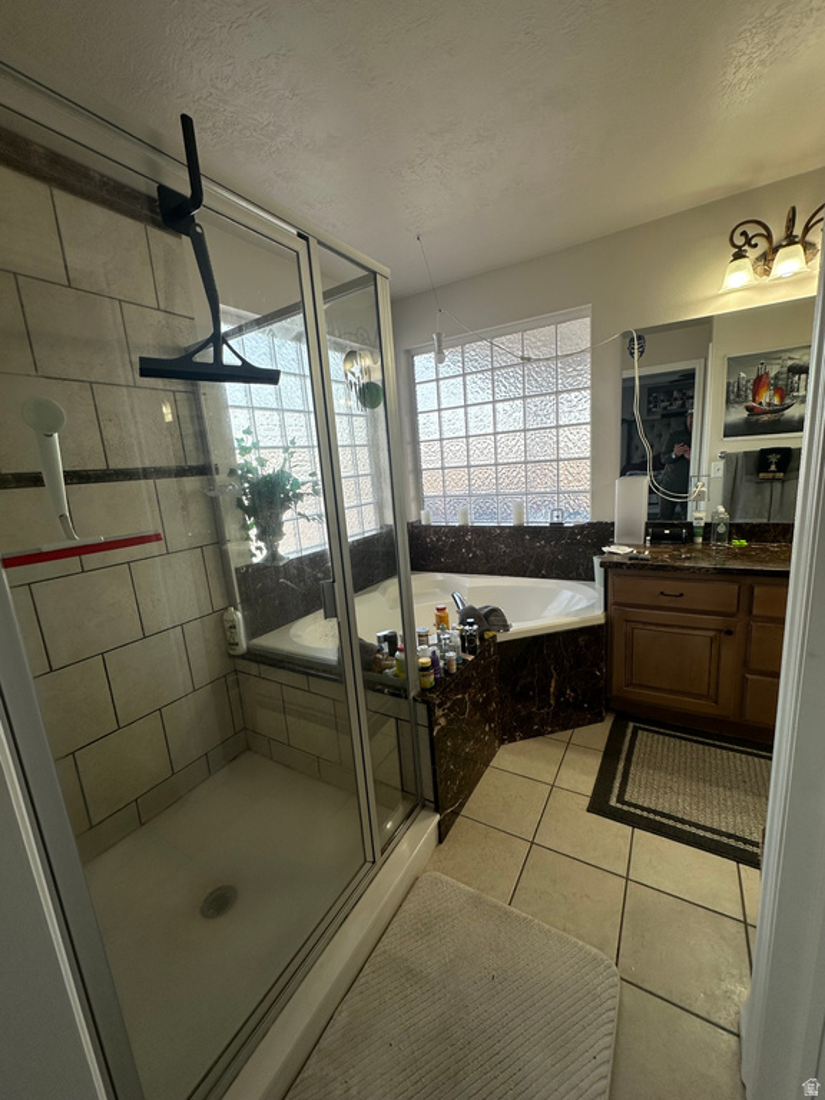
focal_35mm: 14
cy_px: 550
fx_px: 445
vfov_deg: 102.1
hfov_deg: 85.7
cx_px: 412
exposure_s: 1/152
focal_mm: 2.22
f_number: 2.2
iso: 40
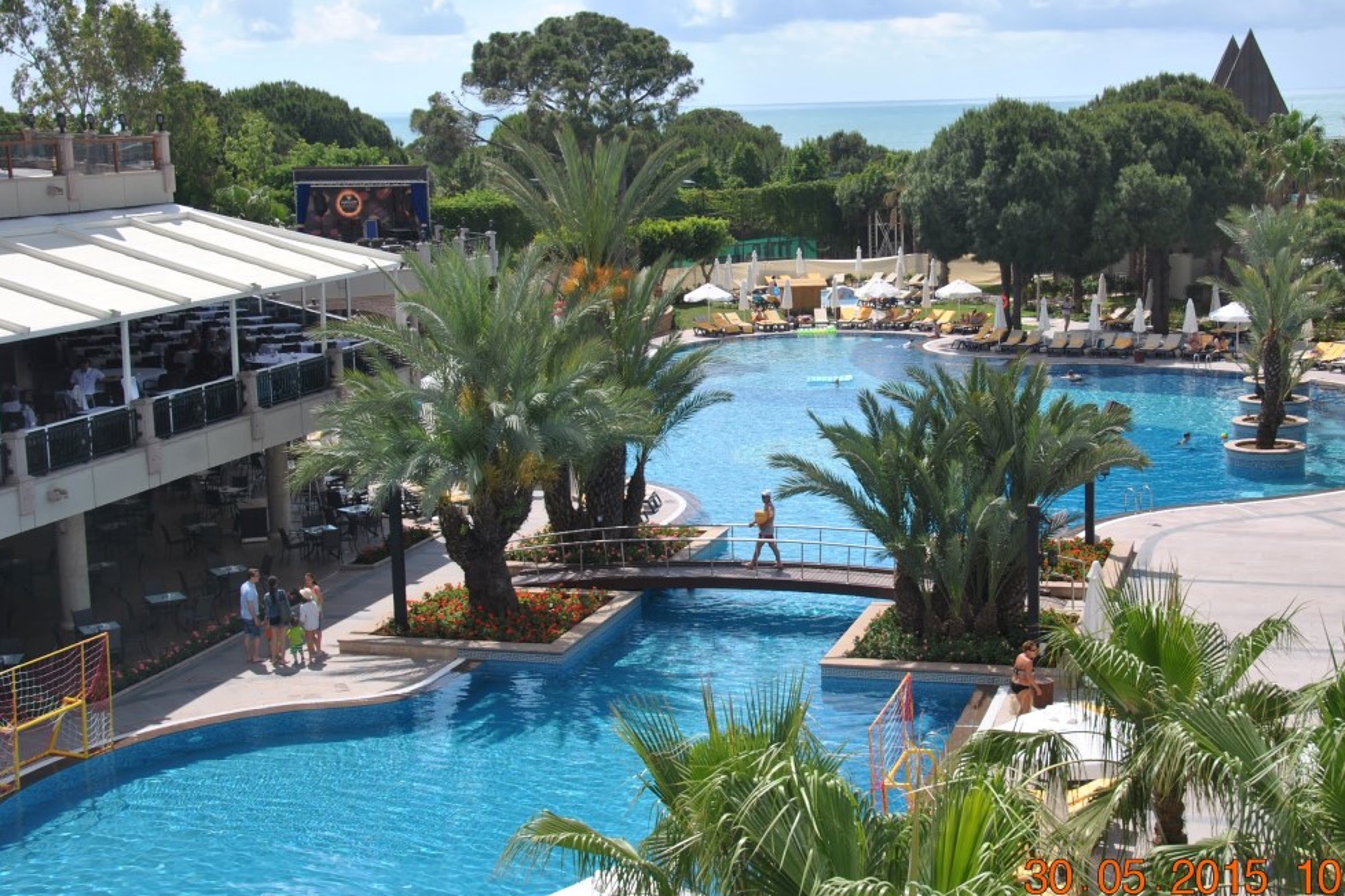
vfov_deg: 24.8
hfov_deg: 36.4
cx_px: 776
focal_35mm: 55
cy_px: 429
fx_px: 2039
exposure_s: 1/250
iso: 100
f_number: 8
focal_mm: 31
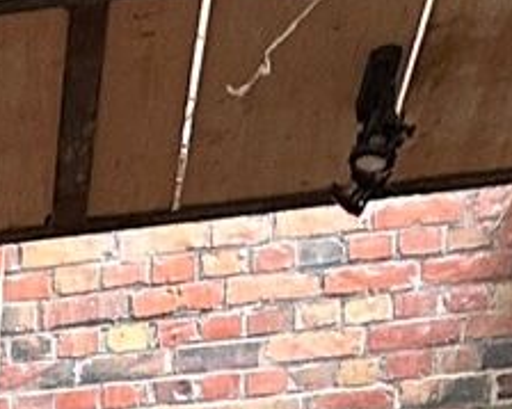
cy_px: 2130
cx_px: -1104
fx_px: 3196
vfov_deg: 5.4
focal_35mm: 211
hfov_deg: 7.8
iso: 250
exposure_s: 1/60
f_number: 1.78
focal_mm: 6.86
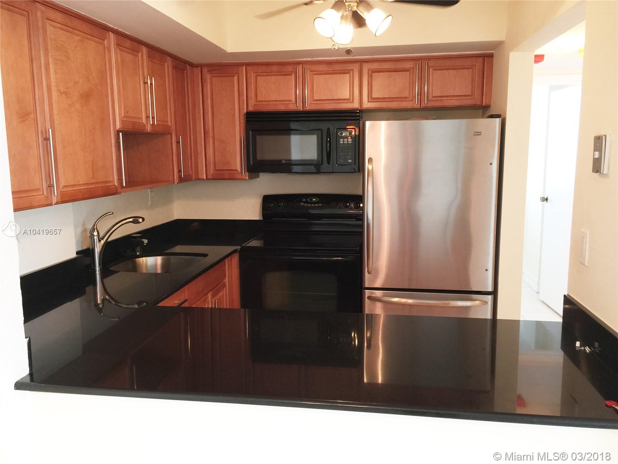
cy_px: 232
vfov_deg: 48.2
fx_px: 518
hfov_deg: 61.7
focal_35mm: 29
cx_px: 309
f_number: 2.2
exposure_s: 1/15
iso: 50
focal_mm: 4.15
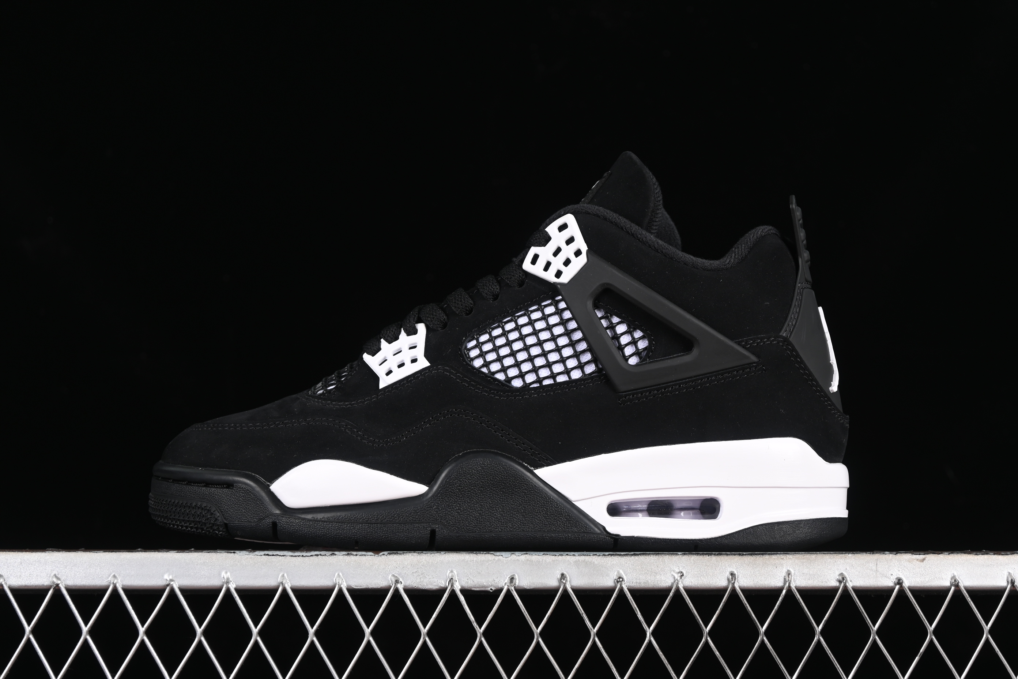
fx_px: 2121
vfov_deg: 18.2
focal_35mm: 75
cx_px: 509
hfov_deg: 27.0
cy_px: 340
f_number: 6.3
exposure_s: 1/60
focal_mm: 50
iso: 160
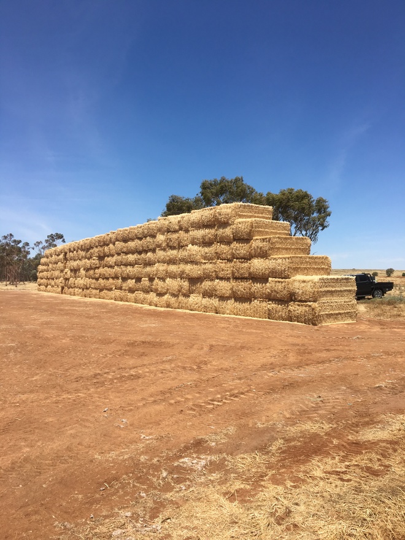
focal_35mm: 29
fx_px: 452
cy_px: 270
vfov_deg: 61.7
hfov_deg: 48.2
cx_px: 202
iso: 25
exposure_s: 1/2331
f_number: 2.2
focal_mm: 4.15
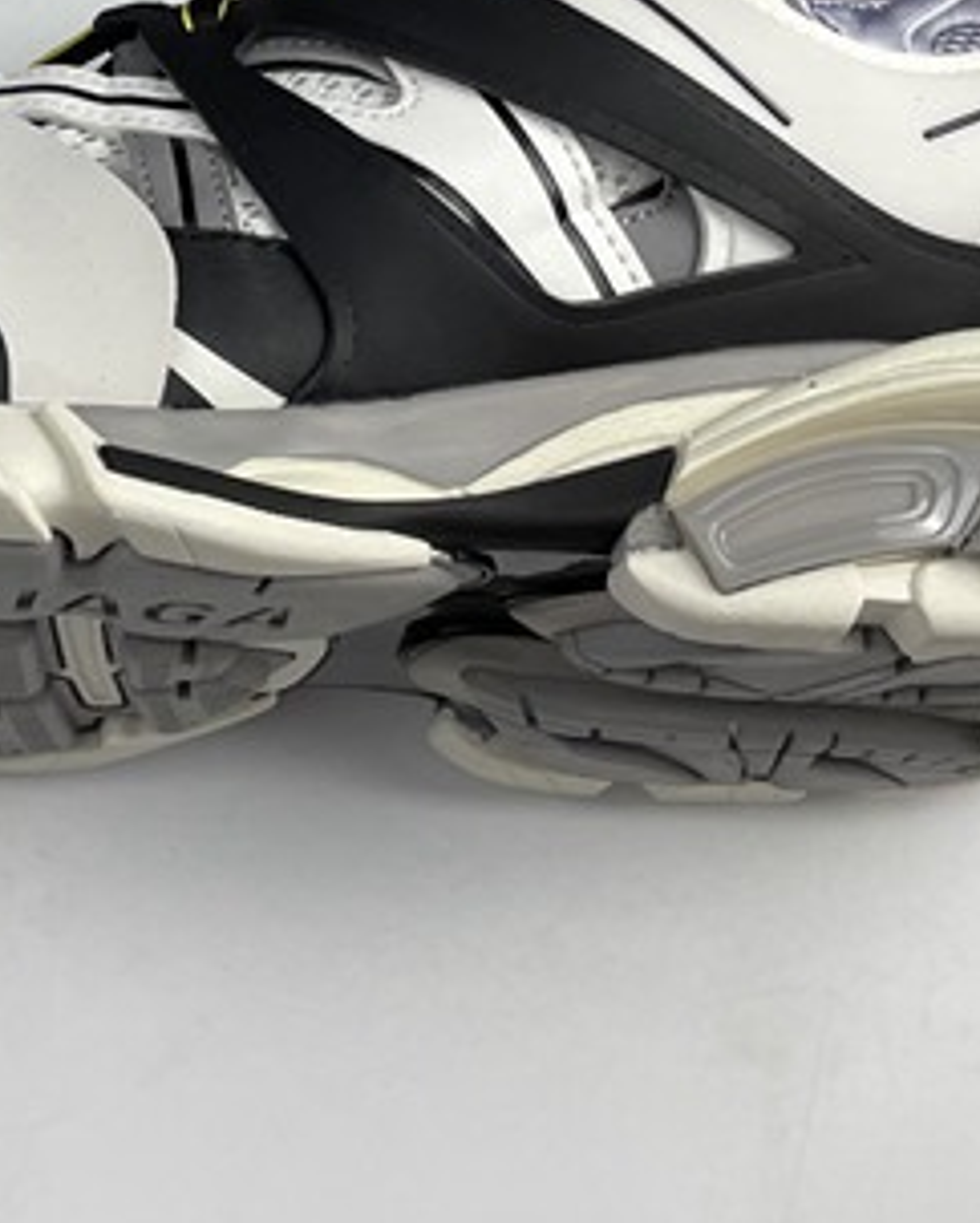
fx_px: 3042
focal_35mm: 84
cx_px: -150
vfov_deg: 21.2
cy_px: -227
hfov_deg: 17.6
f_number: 1.6
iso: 32
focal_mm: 4.2
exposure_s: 1/100
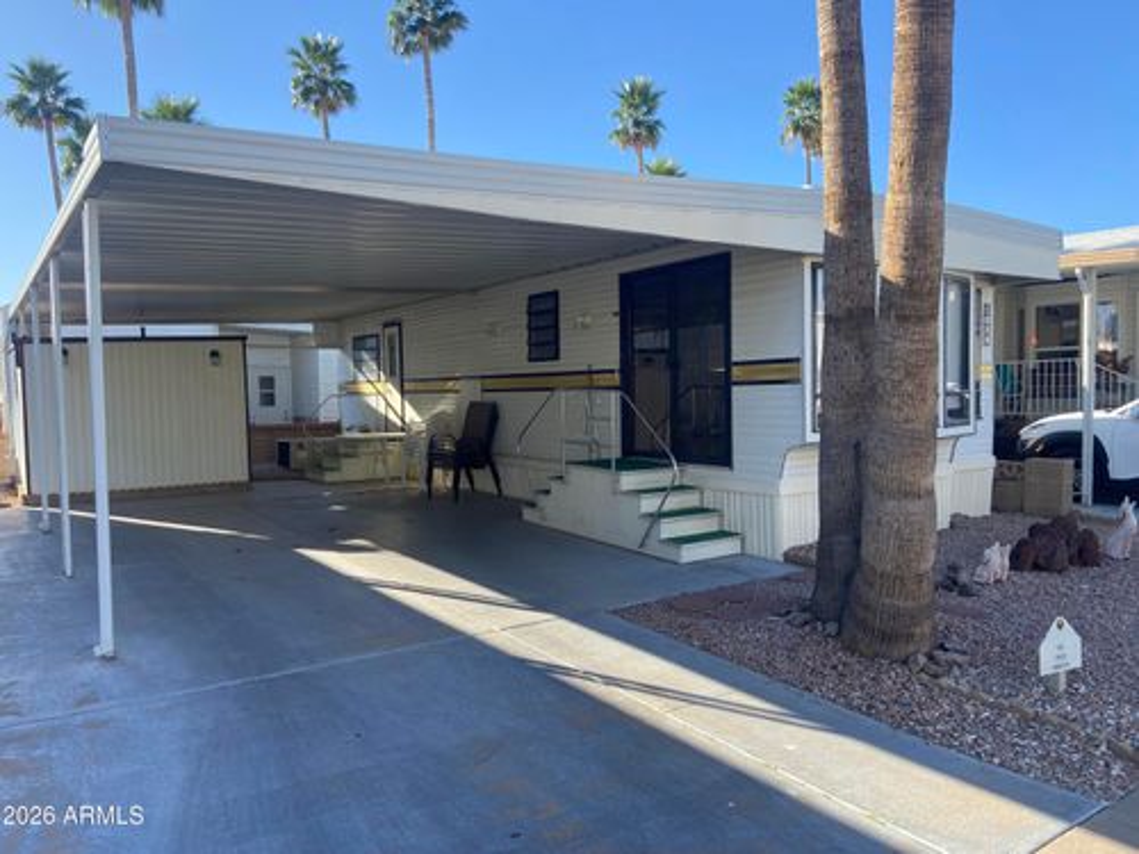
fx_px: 856
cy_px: 427
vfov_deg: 53.1
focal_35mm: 26
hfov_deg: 67.3
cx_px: 570
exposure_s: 1/927
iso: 32
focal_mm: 4.25
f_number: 1.8
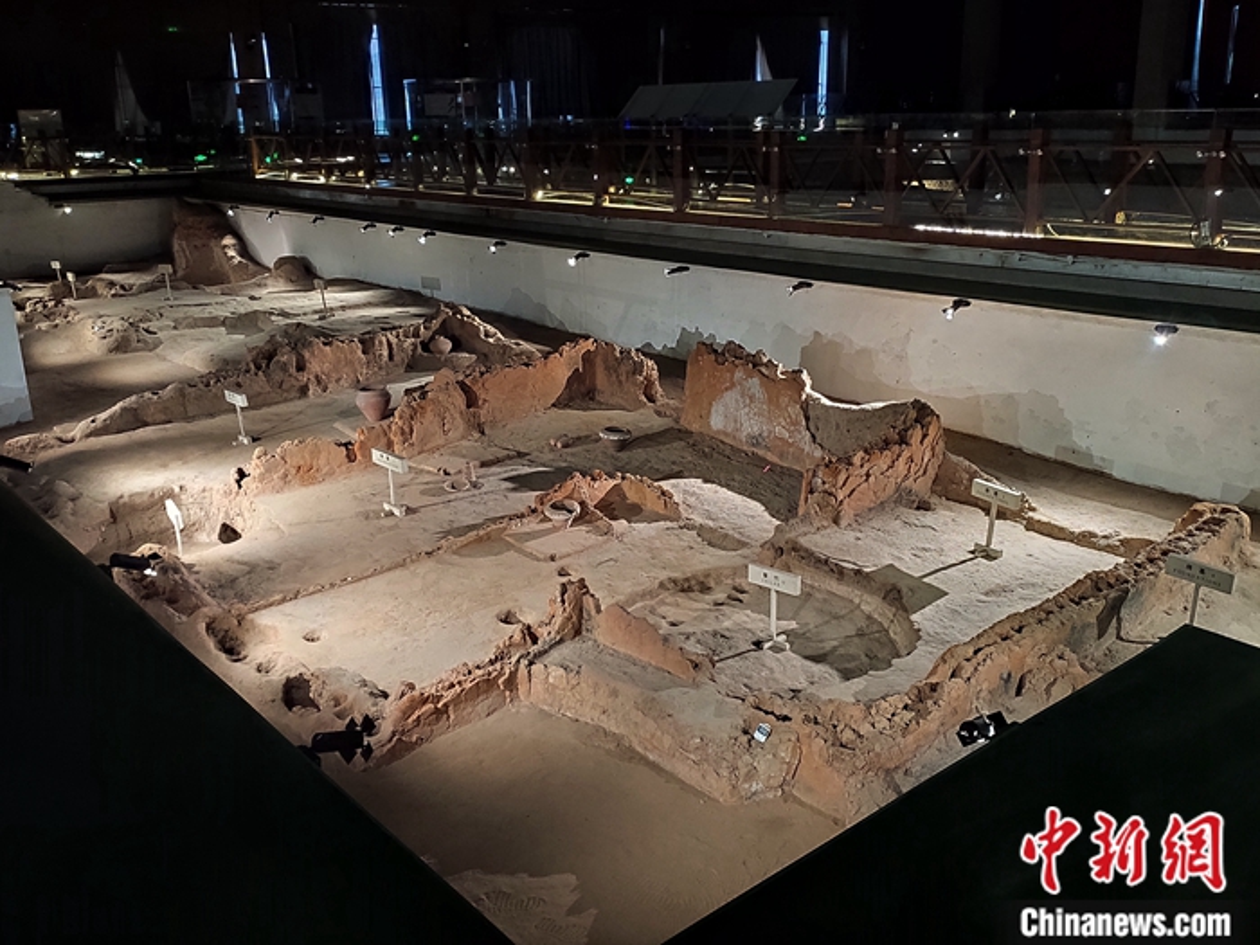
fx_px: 1165
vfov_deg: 44.2
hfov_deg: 56.8
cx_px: 630
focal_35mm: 32
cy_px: 472
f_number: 1.75
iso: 1220
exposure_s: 1/33
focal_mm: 4.77
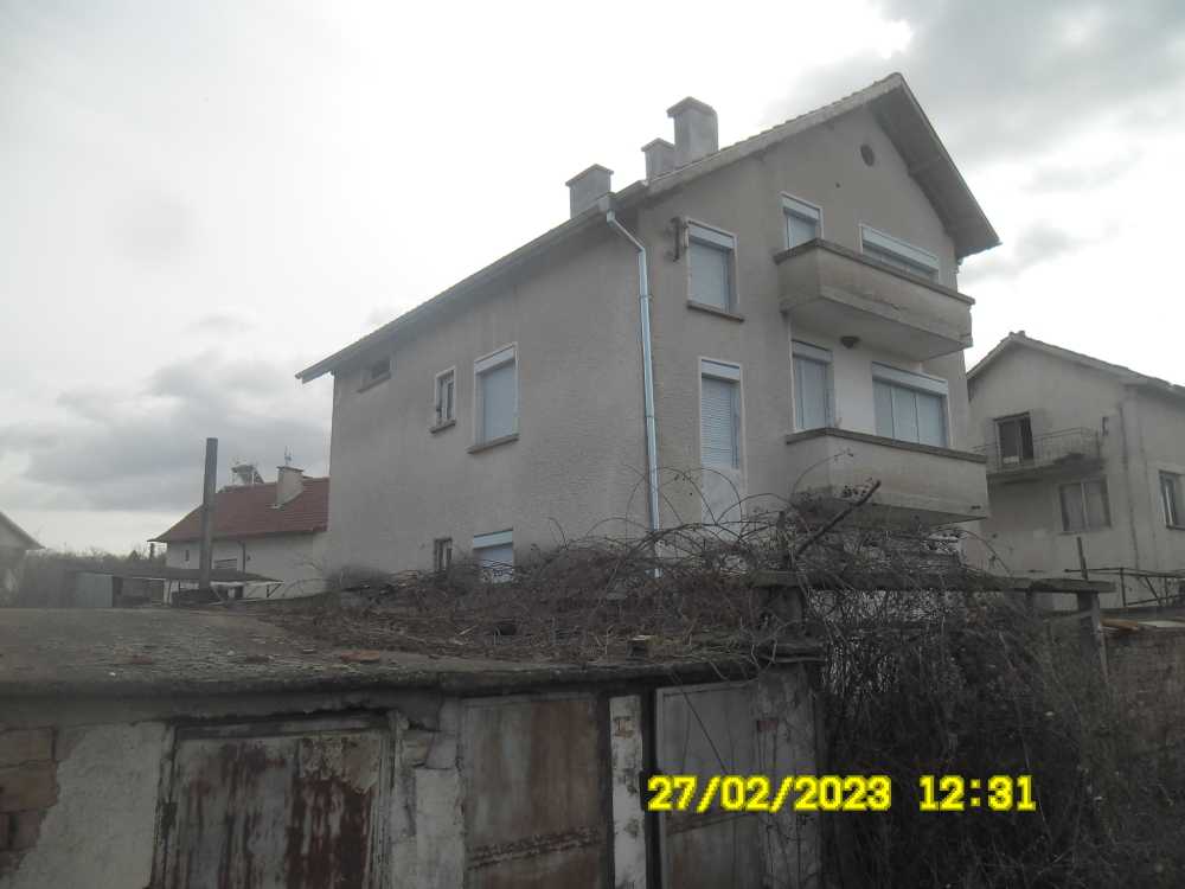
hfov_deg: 65.3
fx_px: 924
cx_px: 592
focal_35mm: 27
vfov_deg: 51.4
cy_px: 444
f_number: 3.5
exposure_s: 1/939
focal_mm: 4.9
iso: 80
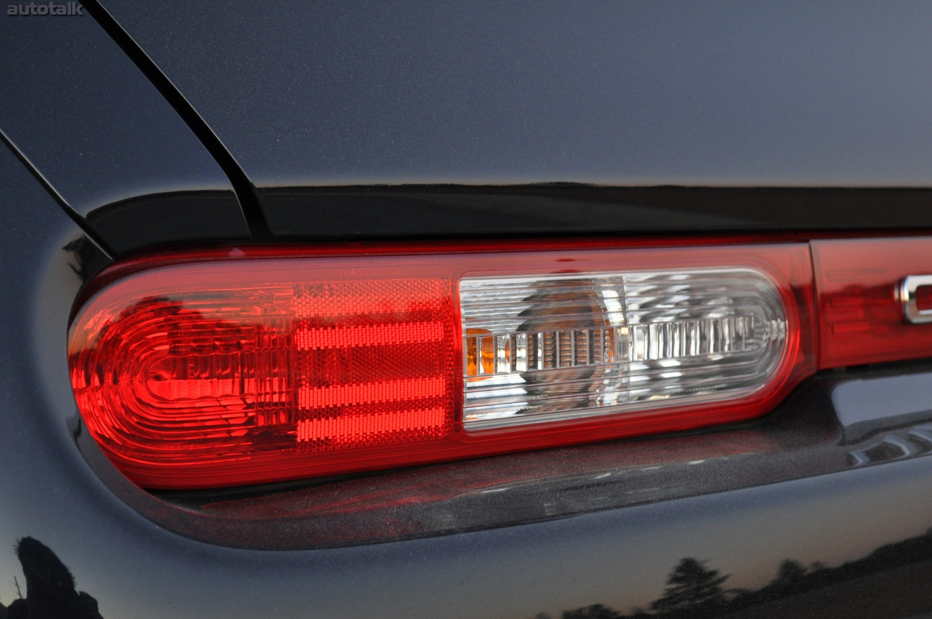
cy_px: 310
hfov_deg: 30.5
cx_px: 466
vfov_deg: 20.6
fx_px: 1707
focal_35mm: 66
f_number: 5.3
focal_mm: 44
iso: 800
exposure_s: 1/30
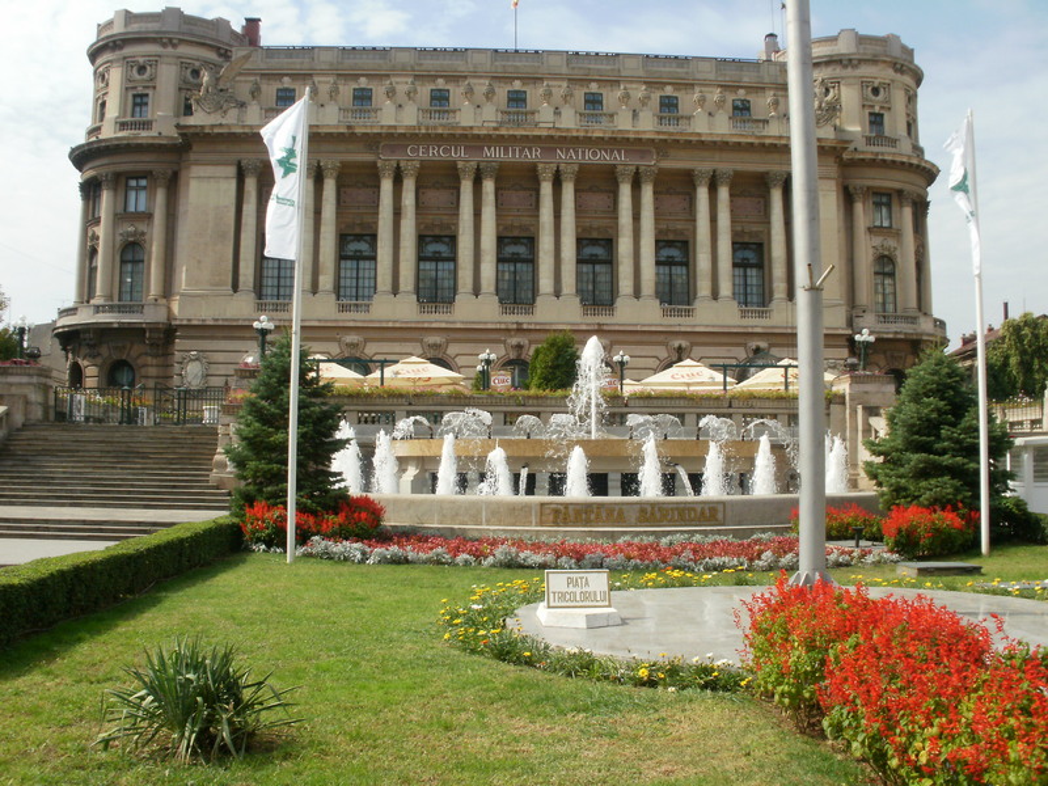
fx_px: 1090
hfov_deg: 51.4
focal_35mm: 36
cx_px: 524
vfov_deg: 39.7
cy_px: 393
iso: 100
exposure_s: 1/500
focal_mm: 6.3
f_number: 5.6
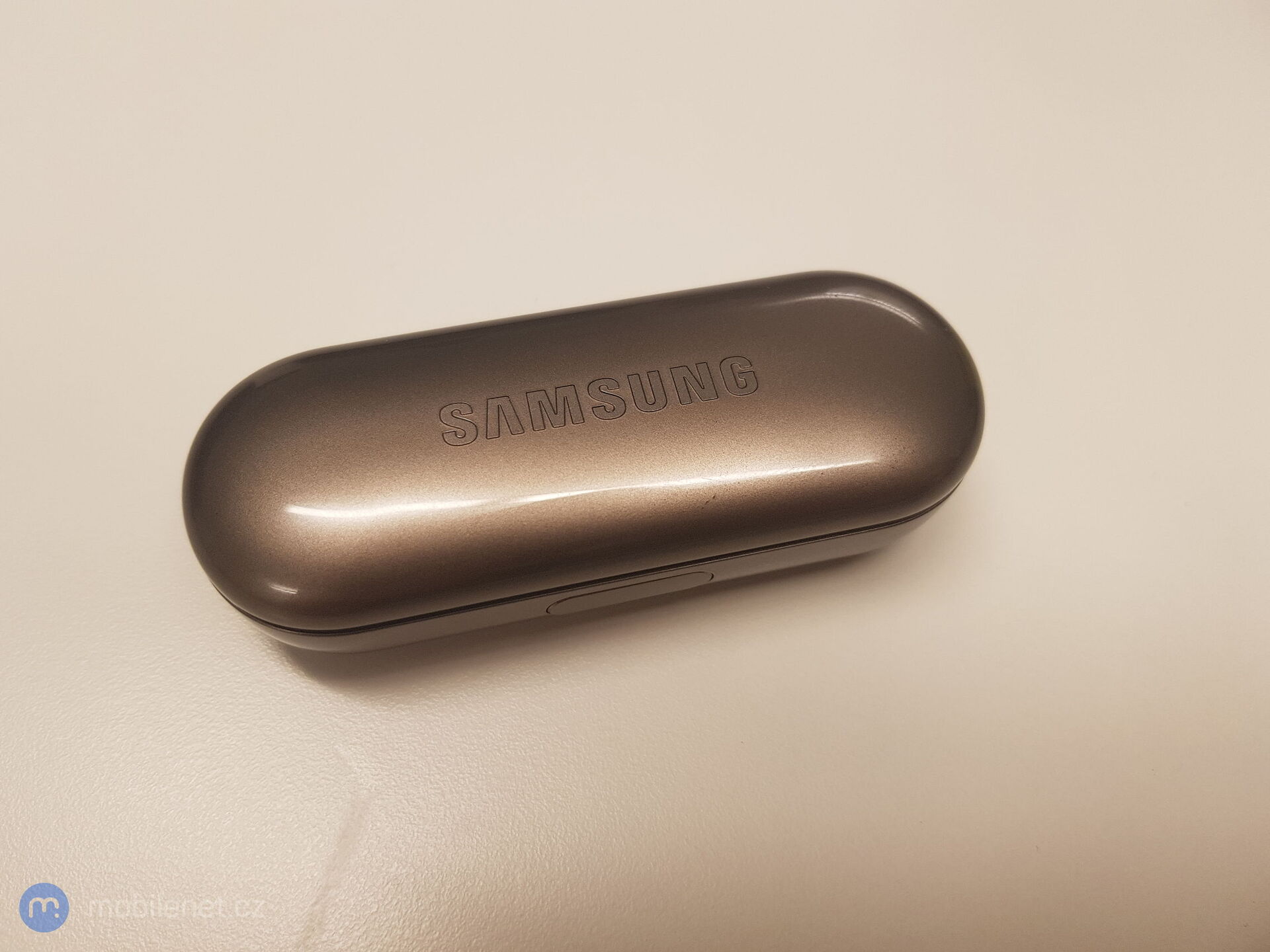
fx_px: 954
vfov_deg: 53.1
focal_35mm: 26
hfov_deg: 67.3
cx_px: 635
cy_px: 476
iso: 64
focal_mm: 4.3
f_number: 1.7
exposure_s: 1/60
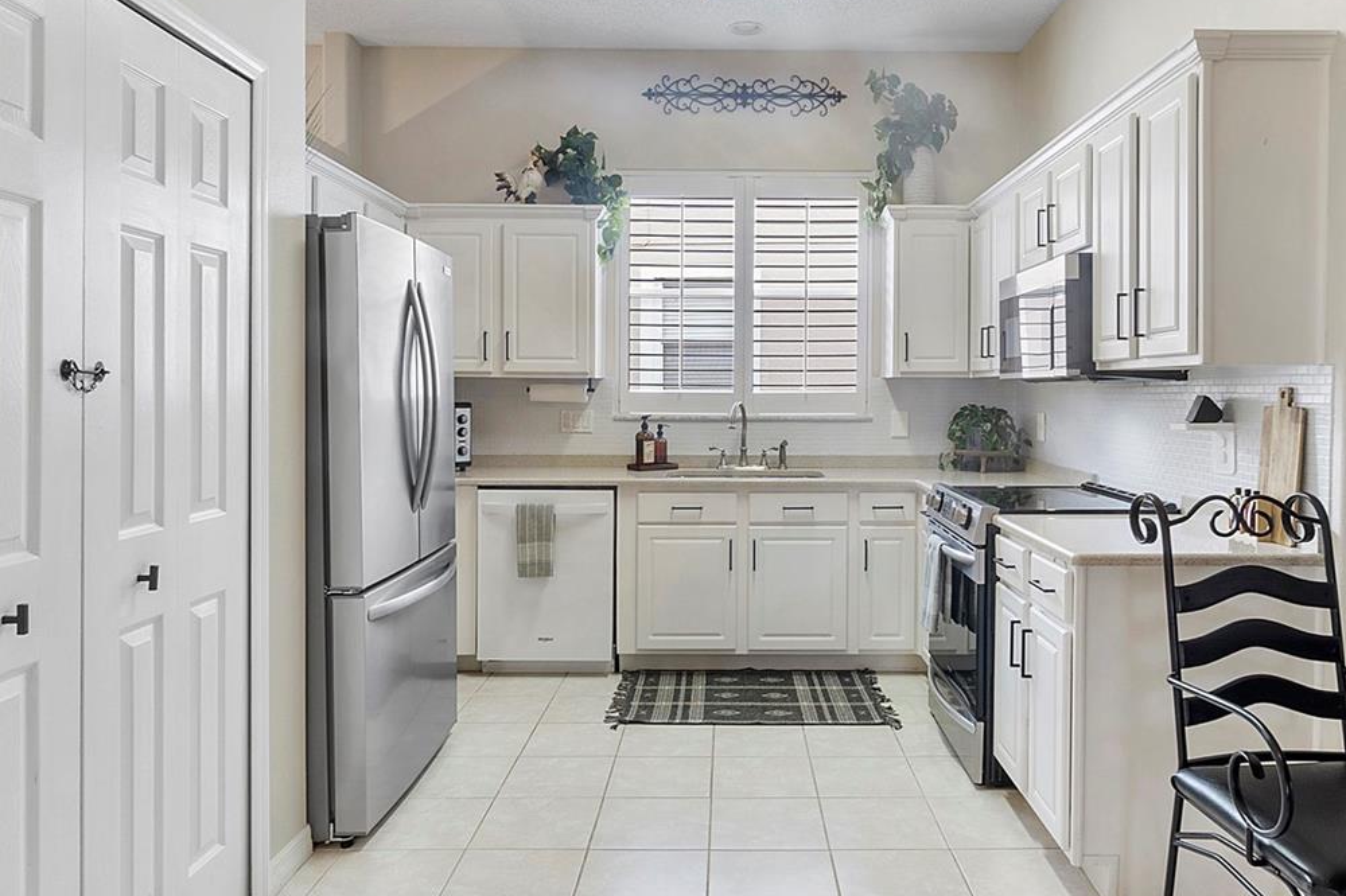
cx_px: 765
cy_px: 440
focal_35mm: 24
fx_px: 897
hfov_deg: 73.4
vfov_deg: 53.1
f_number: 11
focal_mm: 10
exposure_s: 1/2.5
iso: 160
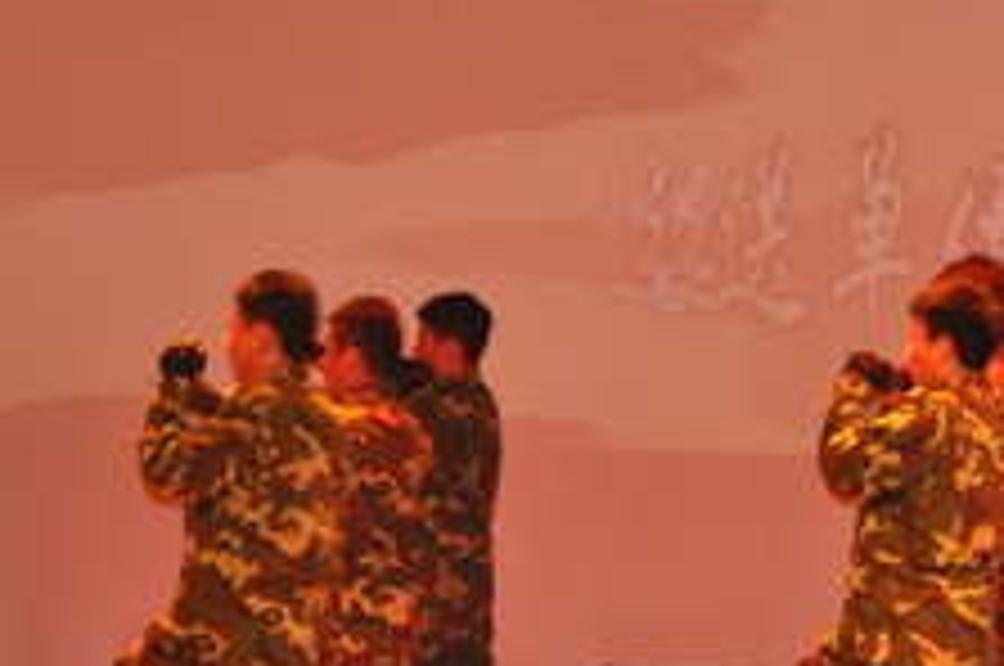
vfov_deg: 5.8
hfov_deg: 8.8
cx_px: 990
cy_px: 92
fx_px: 6516
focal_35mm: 234
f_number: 5
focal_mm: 58
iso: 800
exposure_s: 1/60
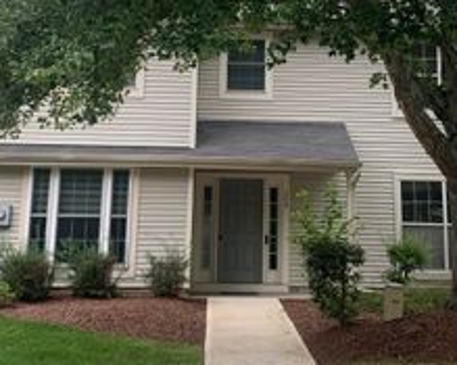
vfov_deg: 25.9
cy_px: 89
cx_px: 267
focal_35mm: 58
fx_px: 784
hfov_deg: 32.4
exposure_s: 1/122
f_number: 1.8
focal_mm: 4.25
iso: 25
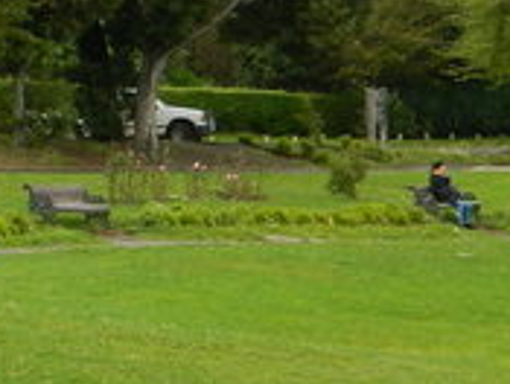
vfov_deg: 5.7
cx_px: -367
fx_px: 3838
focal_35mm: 260
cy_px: 79
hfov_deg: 7.4
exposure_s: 1/250
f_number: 3.8
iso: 80
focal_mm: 10.2
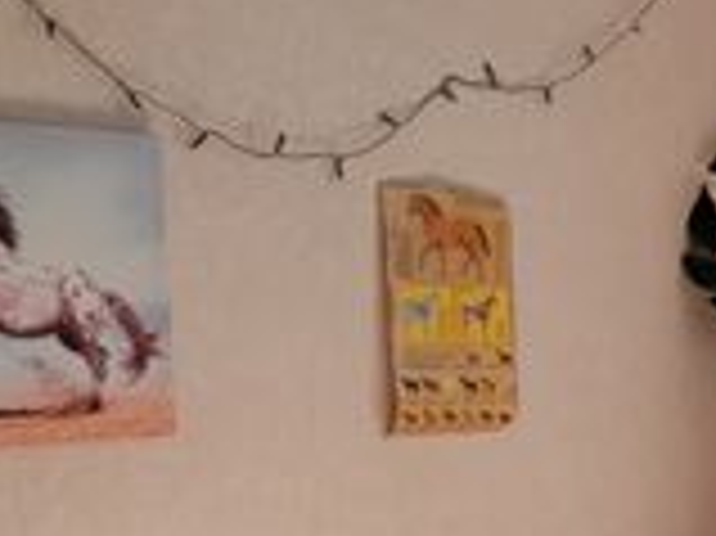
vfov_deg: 12.5
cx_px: 1218
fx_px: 2377
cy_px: 658
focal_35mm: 115
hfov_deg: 15.2
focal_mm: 5.4
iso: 50
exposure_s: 1/100
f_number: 1.8
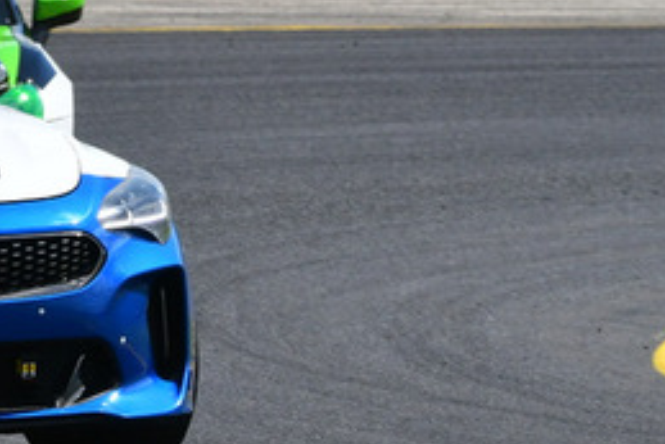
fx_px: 17096
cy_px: 21
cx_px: -316
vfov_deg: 1.5
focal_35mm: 925
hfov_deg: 2.2
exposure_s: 1/640
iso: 400
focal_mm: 200
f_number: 11
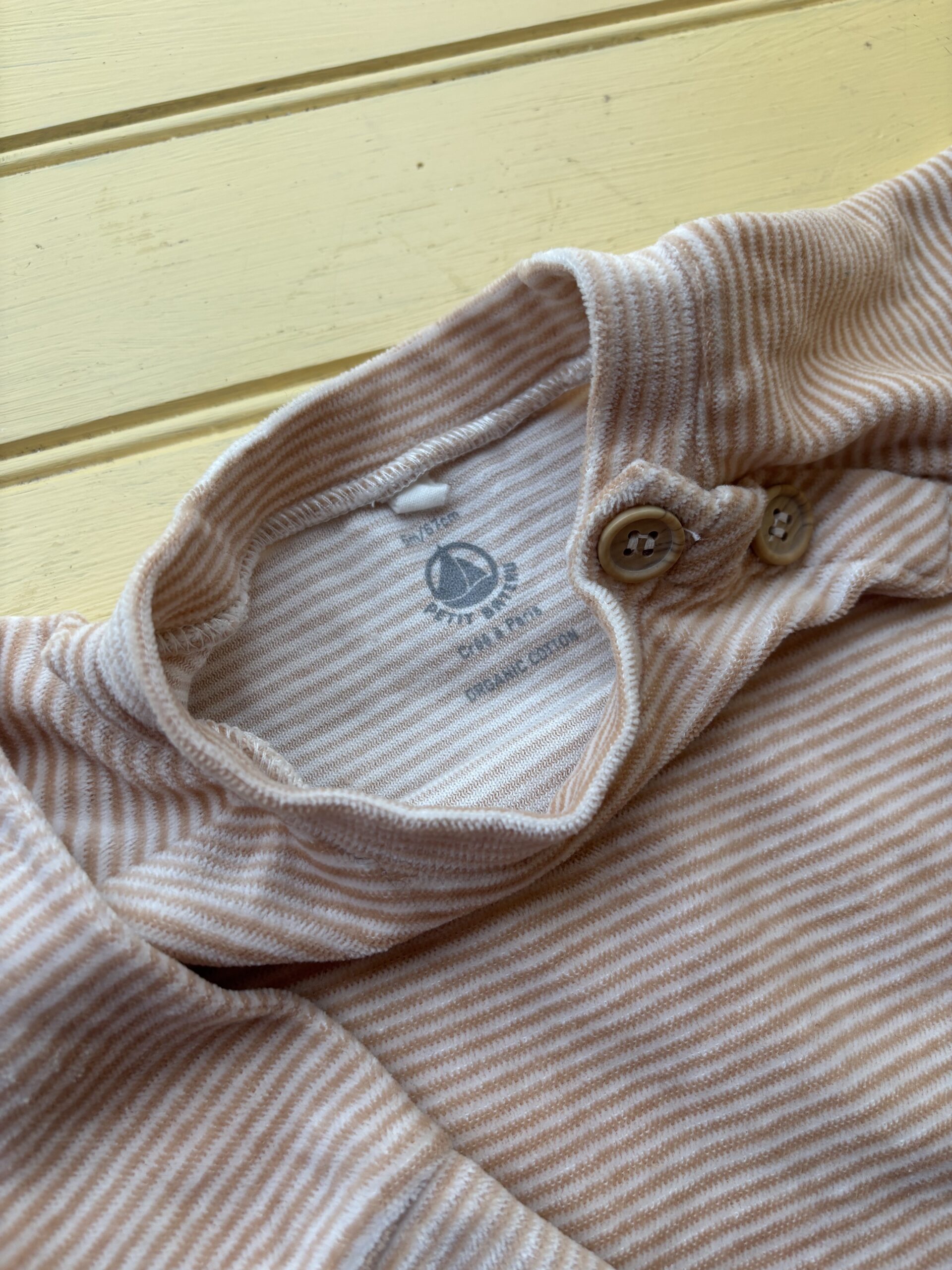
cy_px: 635
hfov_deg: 53.1
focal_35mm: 26
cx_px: 476
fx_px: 953
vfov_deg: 67.3
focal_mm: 5.96
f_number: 1.6
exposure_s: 1/121
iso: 80
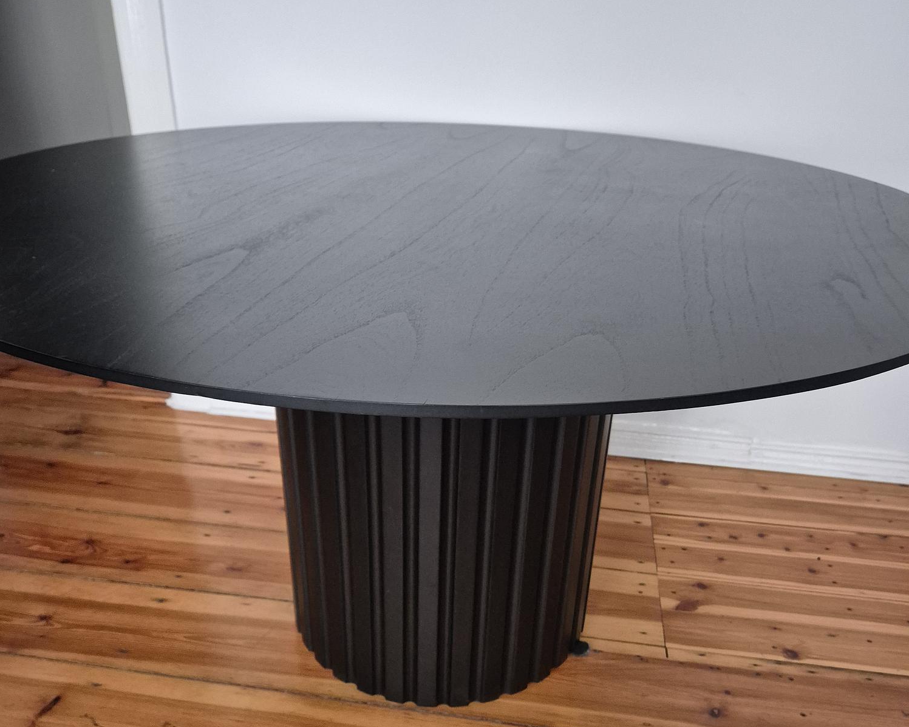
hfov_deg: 58.8
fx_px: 807
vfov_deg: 47.7
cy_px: 483
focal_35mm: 30
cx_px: 455
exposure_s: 1/50
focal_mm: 5.4
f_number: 1.8
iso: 1250
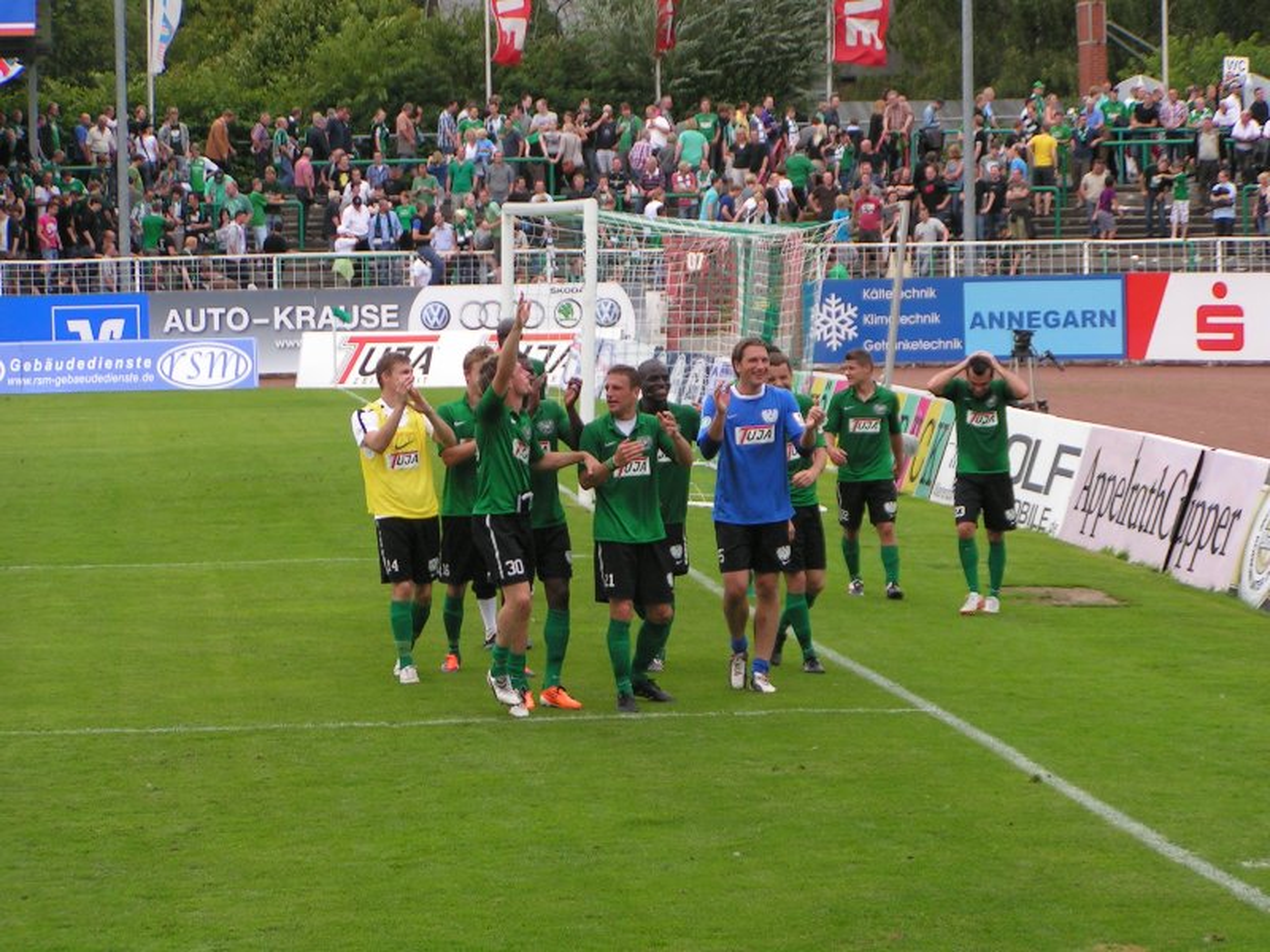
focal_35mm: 125
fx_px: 4586
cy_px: 476
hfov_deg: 15.8
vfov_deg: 11.9
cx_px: 635
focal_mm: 19.1
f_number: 3.5
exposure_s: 1/320
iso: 50
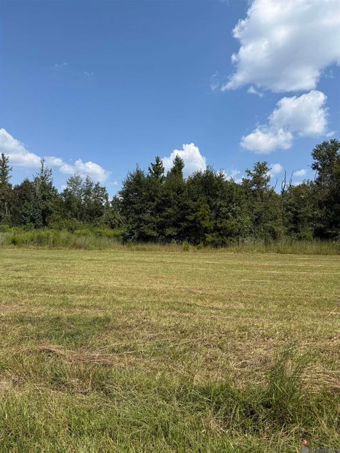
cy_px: 226
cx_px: 170
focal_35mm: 24
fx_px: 314
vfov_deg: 71.6
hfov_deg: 56.8
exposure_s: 1/5319
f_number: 1.78
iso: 80
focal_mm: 6.76
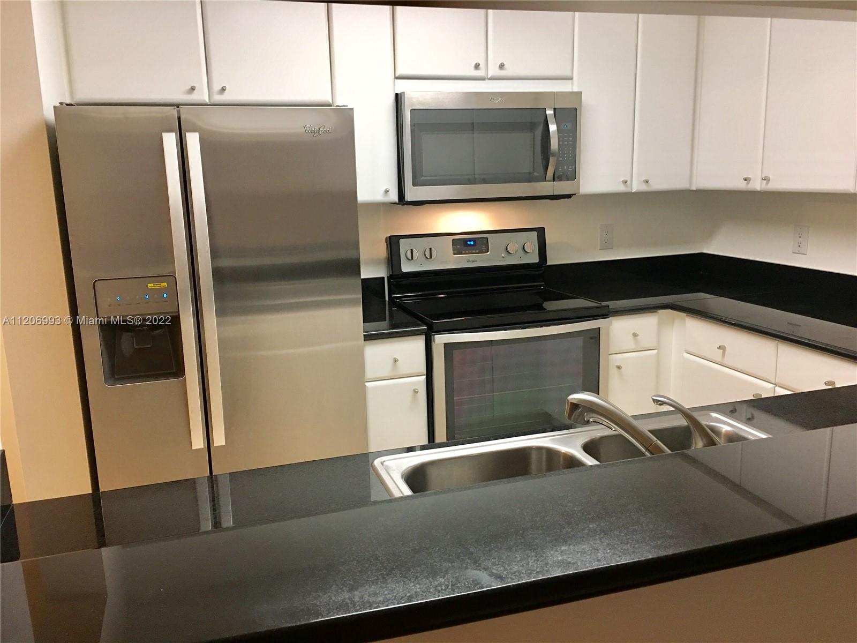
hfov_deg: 61.7
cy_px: 322
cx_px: 428
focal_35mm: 29
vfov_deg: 48.2
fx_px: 718
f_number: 2.2
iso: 50
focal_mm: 4.15
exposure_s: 1/15
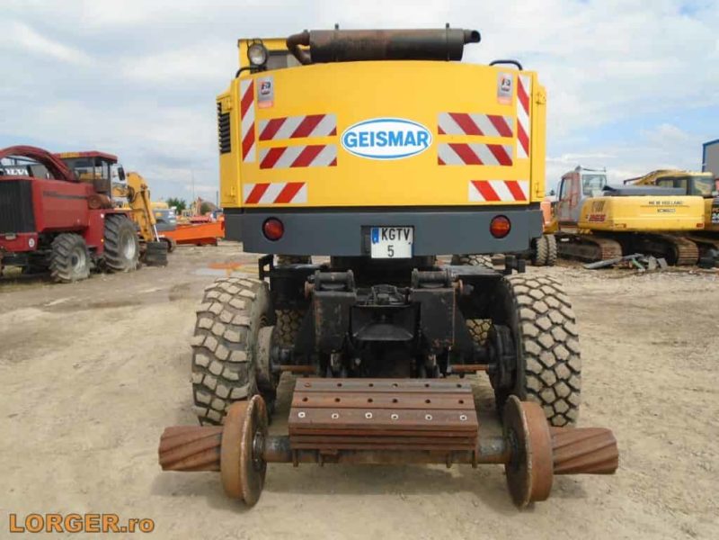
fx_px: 540
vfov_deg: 53.1
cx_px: 360
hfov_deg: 67.3
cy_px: 270
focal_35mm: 26
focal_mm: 4.6
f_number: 8
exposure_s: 1/160
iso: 100
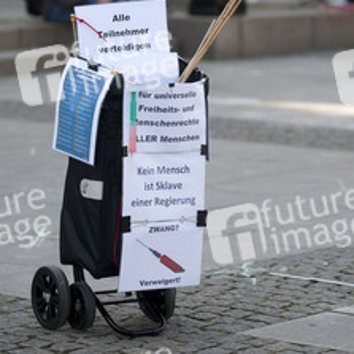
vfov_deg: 9.9
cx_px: 144
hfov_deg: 9.9
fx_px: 2048
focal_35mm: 177
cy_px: 148
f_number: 3.2
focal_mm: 116
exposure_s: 1/1250
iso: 320
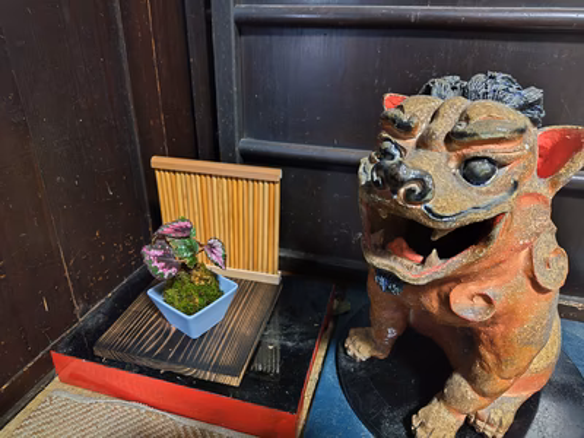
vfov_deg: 58.9
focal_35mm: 23
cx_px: 292
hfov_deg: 73.9
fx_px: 388
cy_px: 219
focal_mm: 5.5
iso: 3875
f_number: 1.9
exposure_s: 1/120
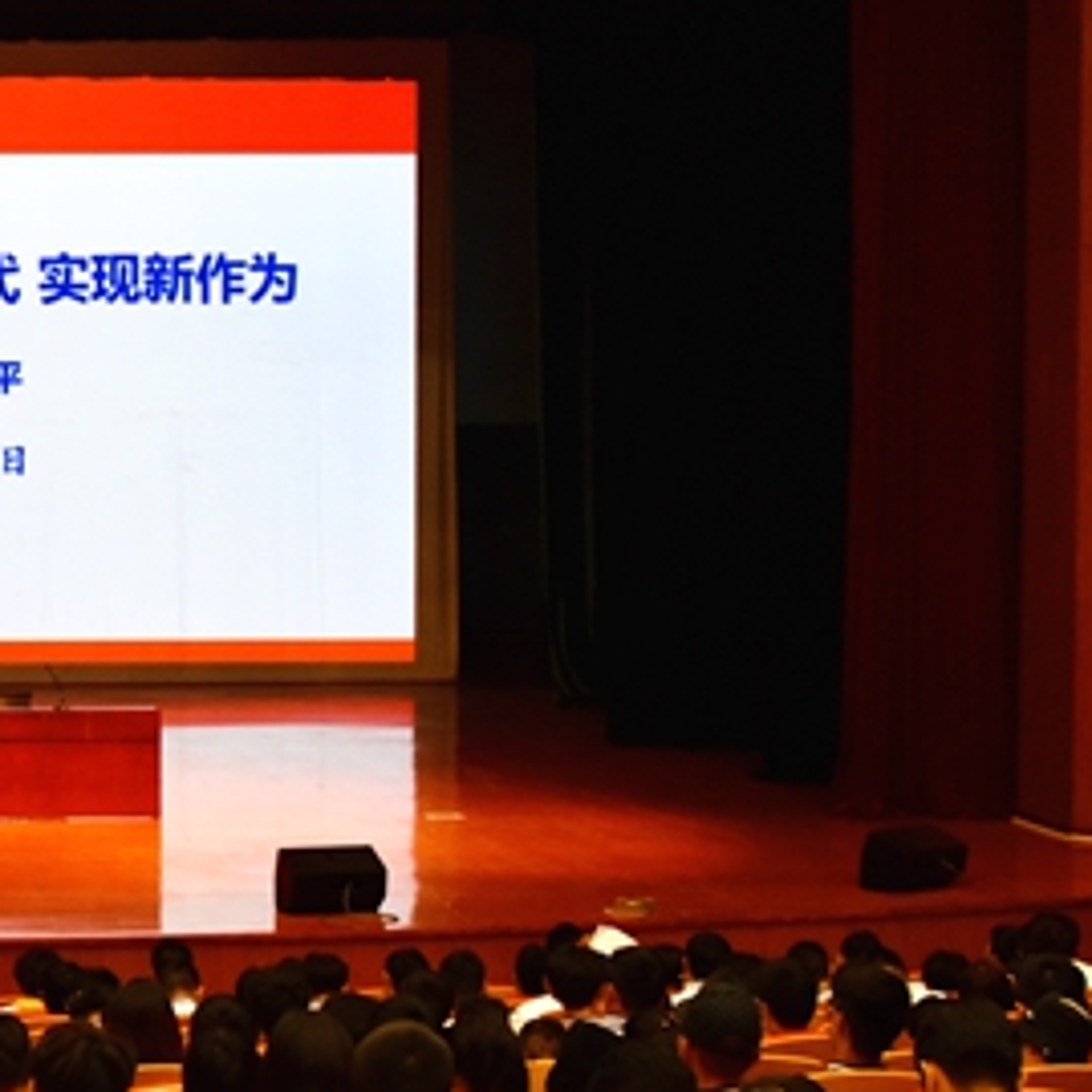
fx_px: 2998
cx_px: -97
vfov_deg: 20.6
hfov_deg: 19.8
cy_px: 481
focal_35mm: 84
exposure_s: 1/100
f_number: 4
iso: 1600
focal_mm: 38
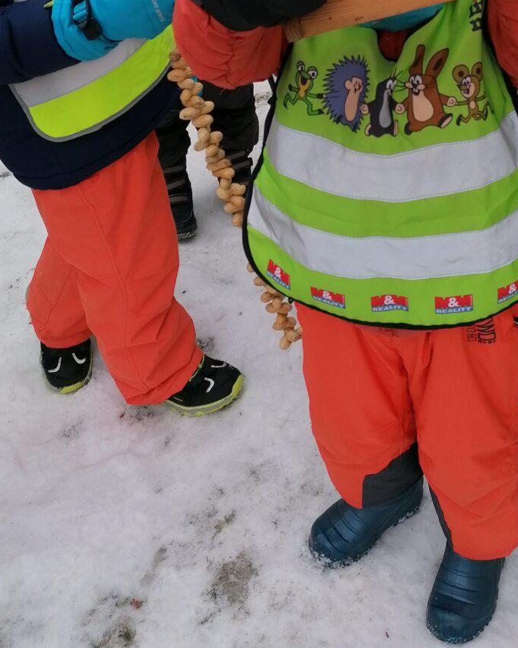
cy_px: 53
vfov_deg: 35.6
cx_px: 358
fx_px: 940
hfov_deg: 30.5
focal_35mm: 49
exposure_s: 1/243
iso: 50
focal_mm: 4.75
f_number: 1.8
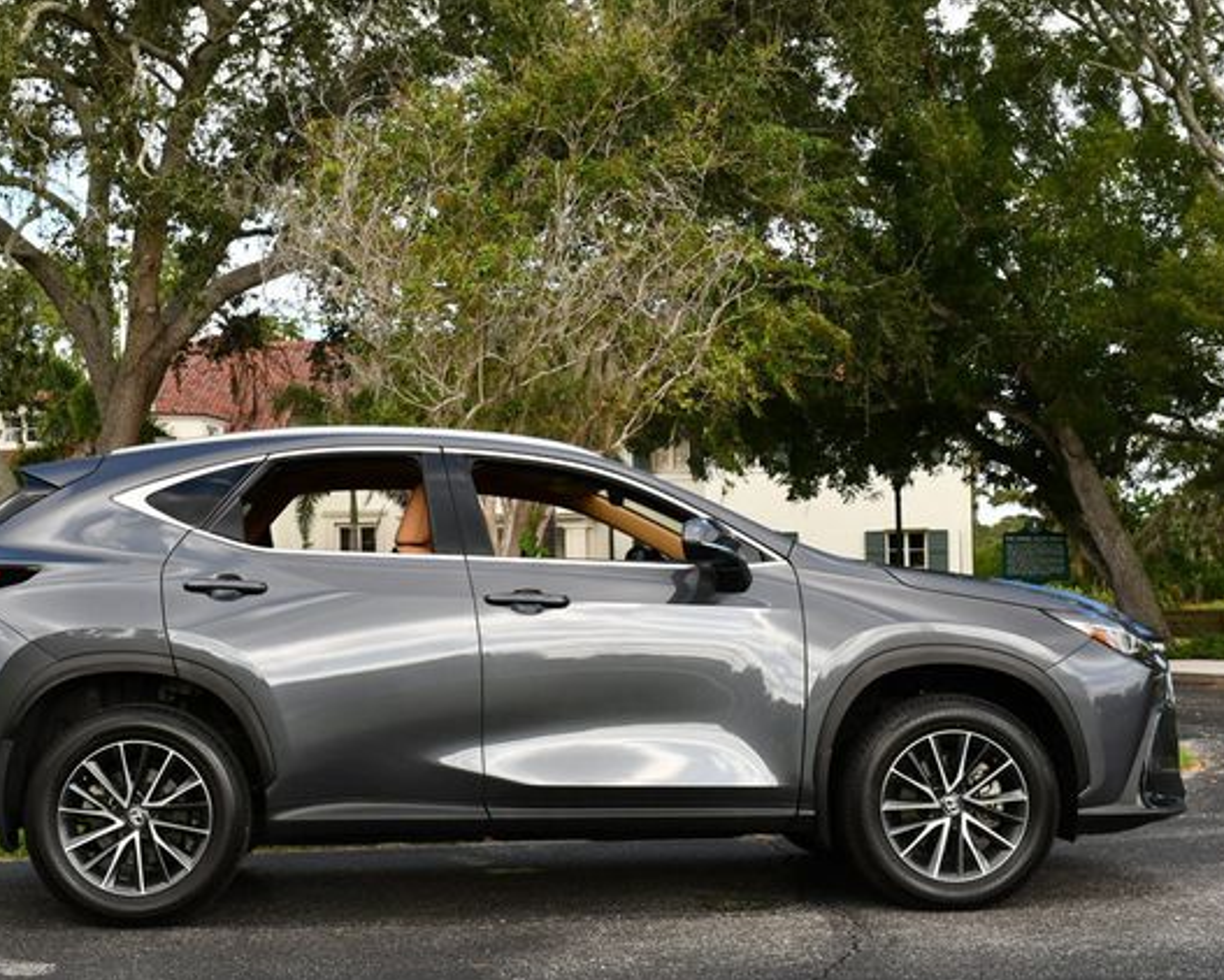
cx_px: 511
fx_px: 2066
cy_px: 488
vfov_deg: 26.7
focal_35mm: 57
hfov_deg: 32.9
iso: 200
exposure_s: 1/250
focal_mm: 25
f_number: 6.3
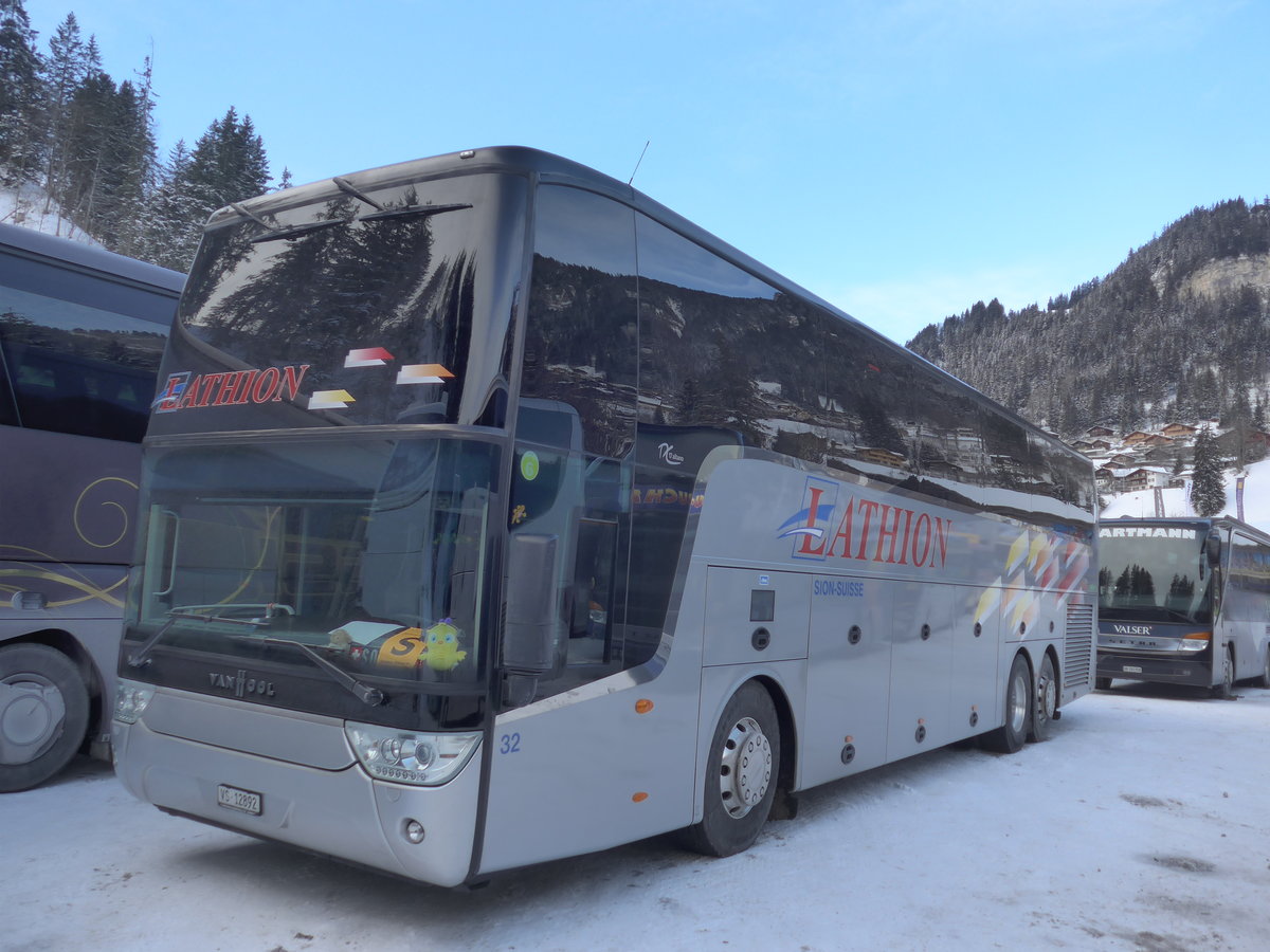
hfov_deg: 61.7
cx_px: 635
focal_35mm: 29
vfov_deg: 48.2
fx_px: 1064
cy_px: 476
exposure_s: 1/640
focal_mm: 6
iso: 160
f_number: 2
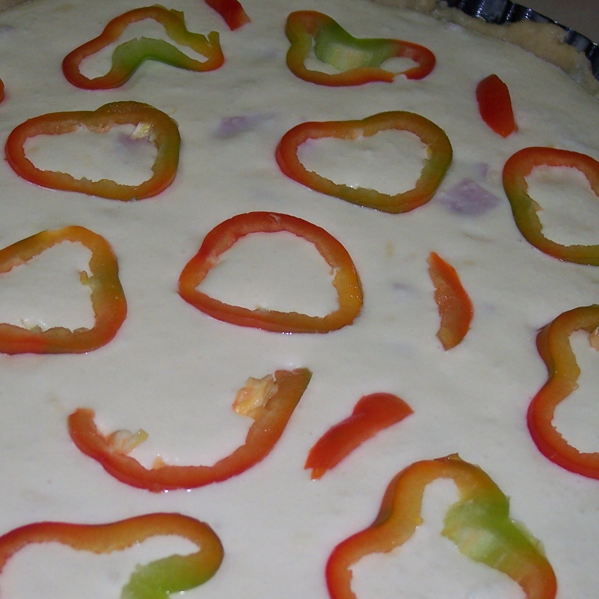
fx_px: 1331
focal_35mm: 68
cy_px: 391
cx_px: 220
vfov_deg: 25.2
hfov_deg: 25.3
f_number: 2.8
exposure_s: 1/60
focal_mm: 8
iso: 100
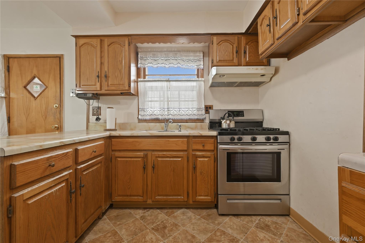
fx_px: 157
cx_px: 182
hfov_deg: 98.5
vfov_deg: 75.5
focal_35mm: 16
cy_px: 122
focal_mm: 15.5
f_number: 11
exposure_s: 1/3.33
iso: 100
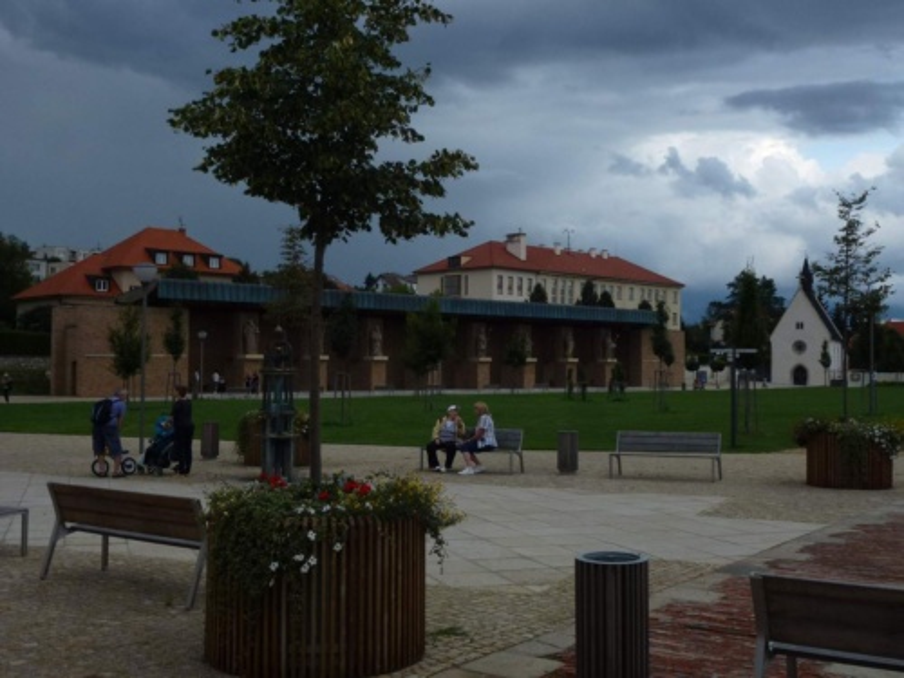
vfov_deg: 37.7
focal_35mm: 38
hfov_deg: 49.0
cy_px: 339
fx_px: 992
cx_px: 452
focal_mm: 6.8
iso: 100
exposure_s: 1/320
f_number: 3.8
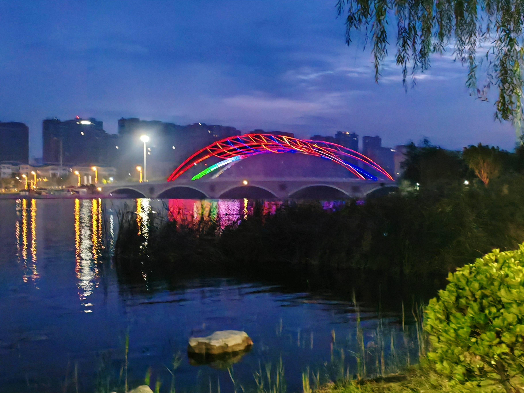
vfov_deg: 27.0
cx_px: 262
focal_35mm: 54
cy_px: 196
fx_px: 817
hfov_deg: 35.5
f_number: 1.8
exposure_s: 1/25
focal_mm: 6.14
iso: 6400
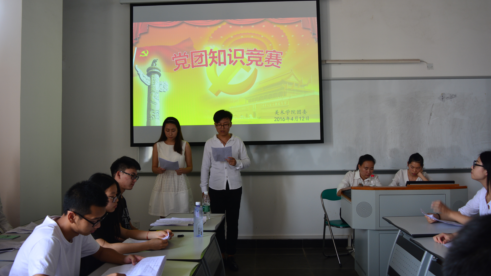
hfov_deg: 58.7
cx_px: 248
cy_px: 124
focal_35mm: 34
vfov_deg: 35.1
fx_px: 437
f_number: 5
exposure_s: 1/40
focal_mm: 21
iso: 320
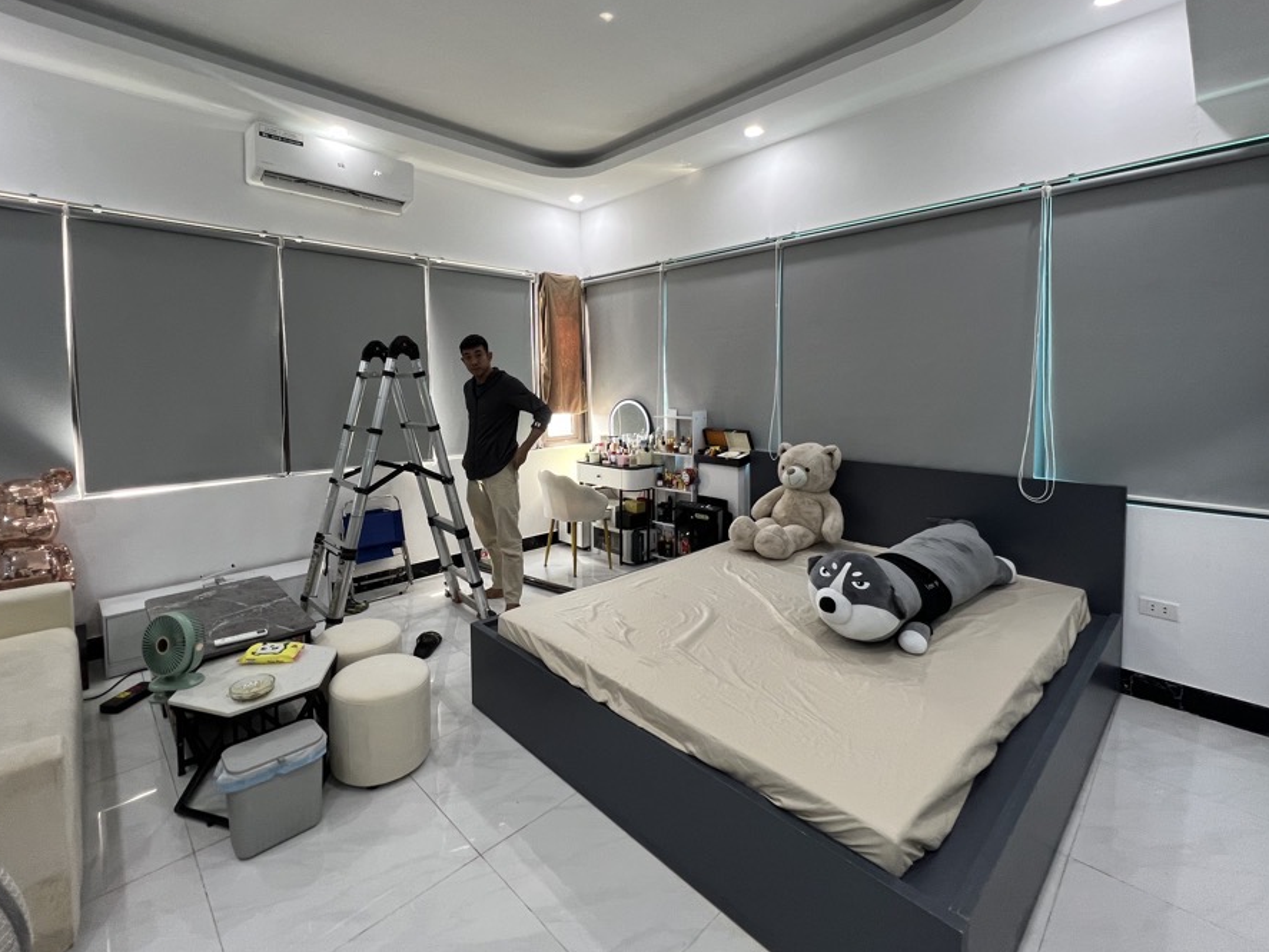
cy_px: 415
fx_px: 550
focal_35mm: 15
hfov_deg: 98.1
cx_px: 622
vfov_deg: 81.4
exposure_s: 1/50
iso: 125
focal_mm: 1.57
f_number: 1.8
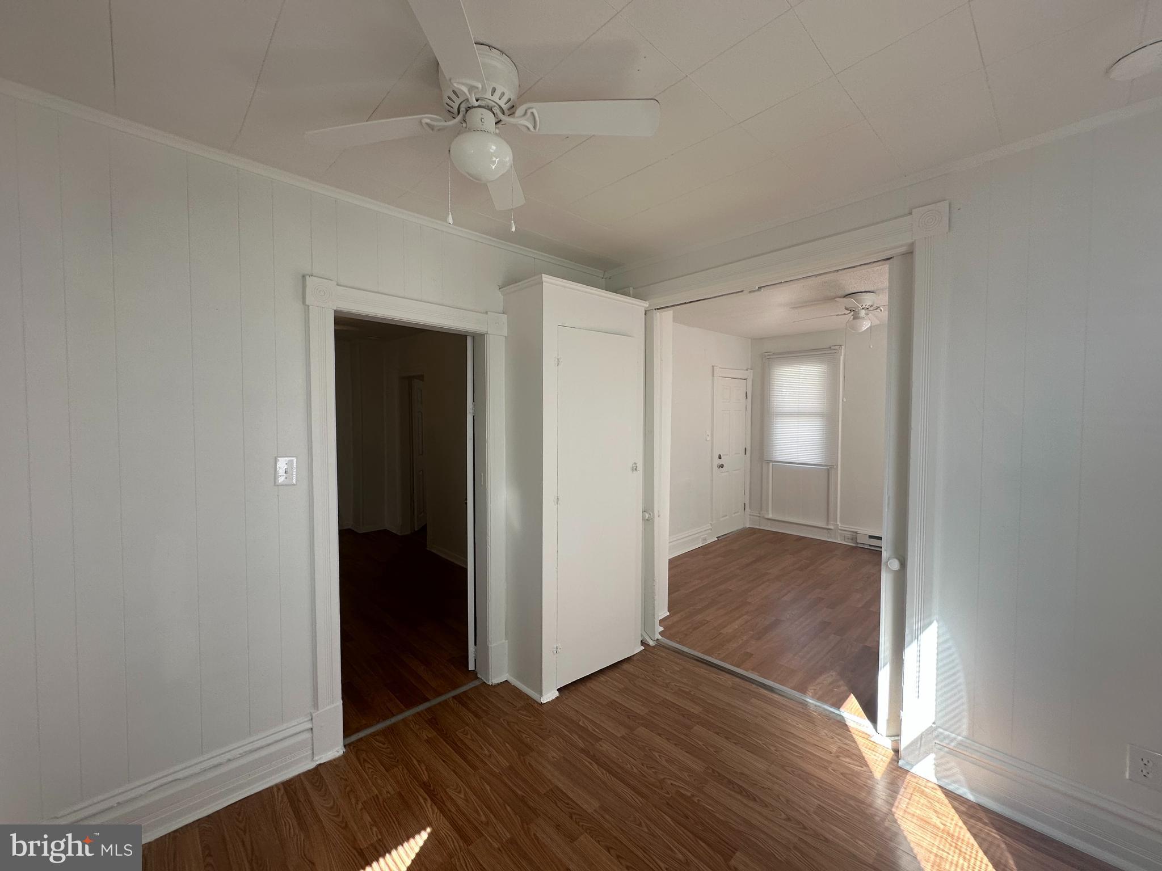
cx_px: 581
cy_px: 436
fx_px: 470
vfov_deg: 85.7
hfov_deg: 102.1
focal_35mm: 14
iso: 50
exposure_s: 1/99
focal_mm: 2.22
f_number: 2.2
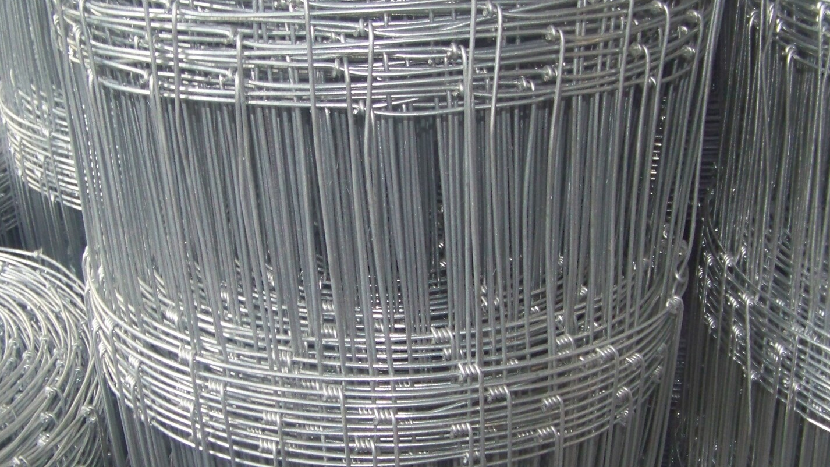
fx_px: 1210
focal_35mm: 55
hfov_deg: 37.8
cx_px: 452
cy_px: 268
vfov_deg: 21.8
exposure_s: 1/30
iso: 200
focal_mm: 5.85
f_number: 2.8
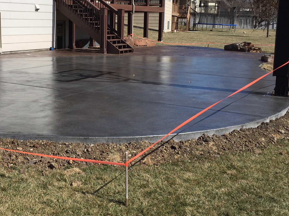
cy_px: 83
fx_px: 392
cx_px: 111
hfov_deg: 40.2
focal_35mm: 47
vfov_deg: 30.8
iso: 32
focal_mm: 4.15
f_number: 2.2
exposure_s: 1/3597
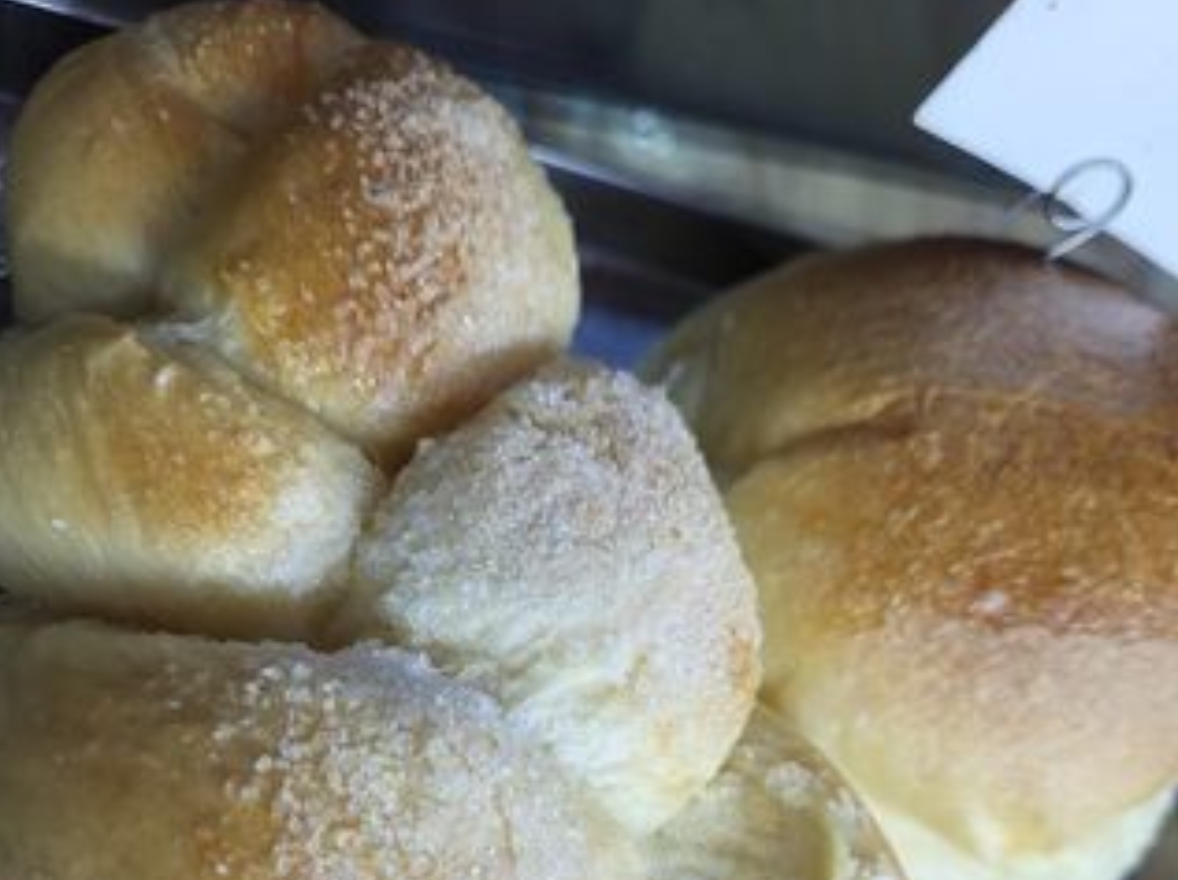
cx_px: 587
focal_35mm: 35
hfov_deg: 52.7
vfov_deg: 38.1
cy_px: 776
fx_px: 1190
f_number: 1.8
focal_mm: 5.4
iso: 80
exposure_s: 1/100
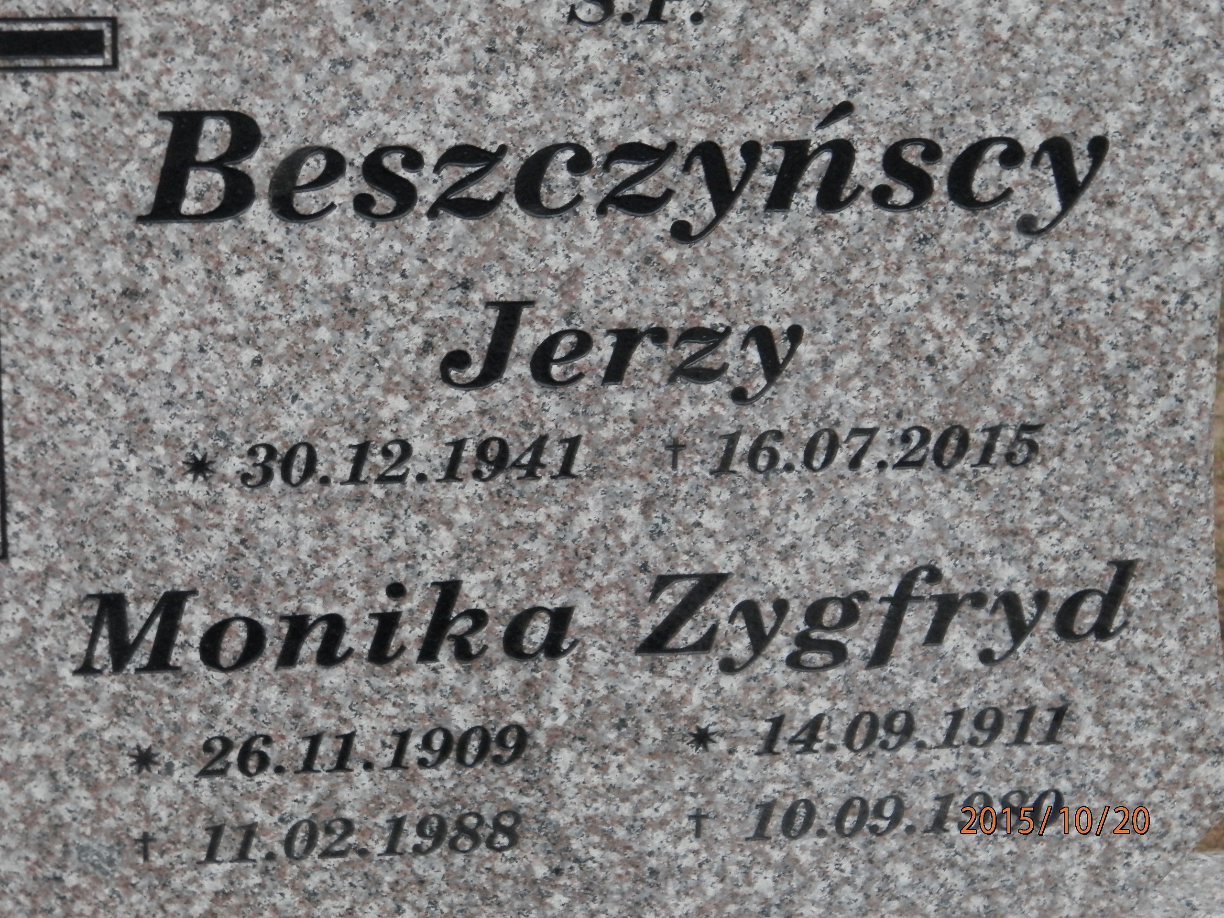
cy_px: 459
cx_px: 612
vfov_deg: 14.0
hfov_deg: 18.5
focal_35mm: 106
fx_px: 3748
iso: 200
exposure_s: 1/8
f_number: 4.5
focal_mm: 19
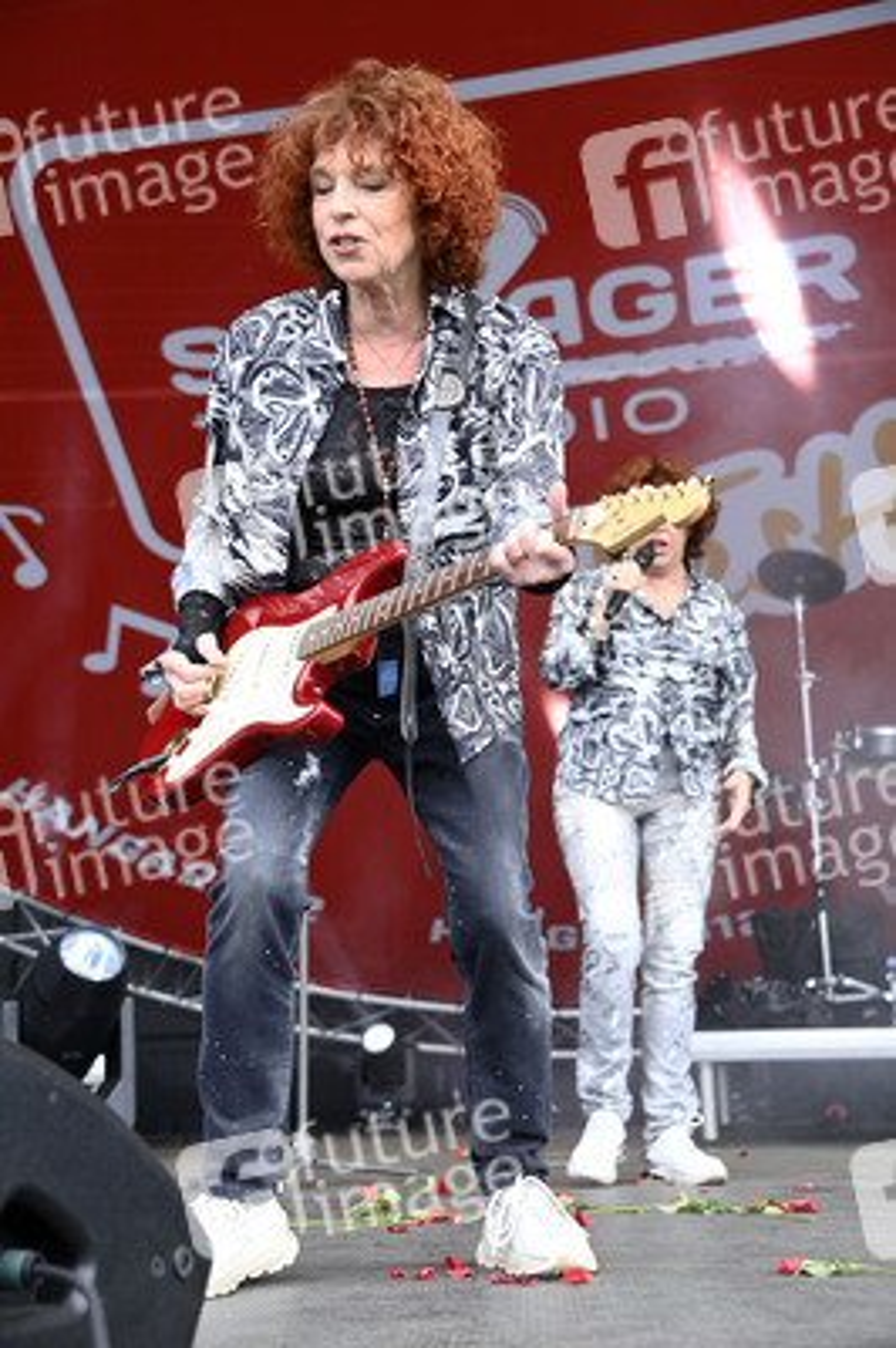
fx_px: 2169
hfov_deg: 23.3
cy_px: 674
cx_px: 448
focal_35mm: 58
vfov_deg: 34.5
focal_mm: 58
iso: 500
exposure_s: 1/250
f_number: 5
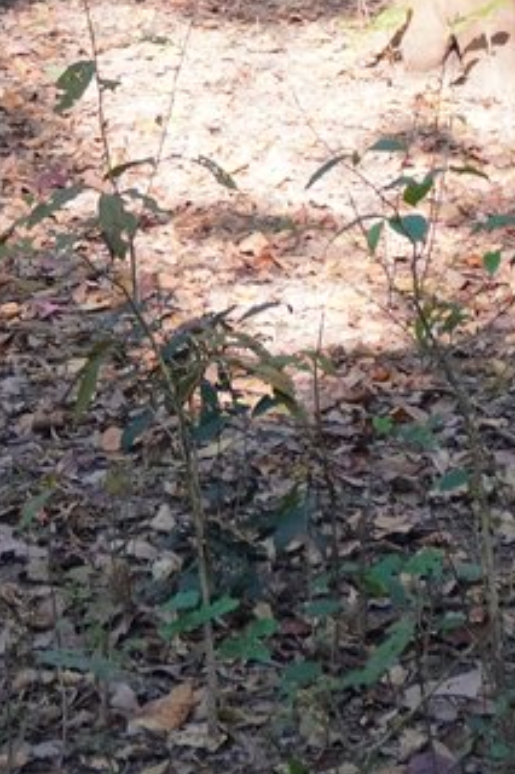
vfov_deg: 9.7
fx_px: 4189
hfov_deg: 7.0
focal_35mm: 195
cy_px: -897
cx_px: 417
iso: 500
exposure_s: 1/160
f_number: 4.5
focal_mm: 26
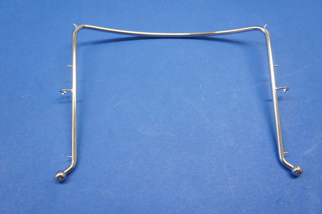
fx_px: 349
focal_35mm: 39
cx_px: 161
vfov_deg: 34.2
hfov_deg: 49.6
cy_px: 107
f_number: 4
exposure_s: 1/40
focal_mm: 26
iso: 200
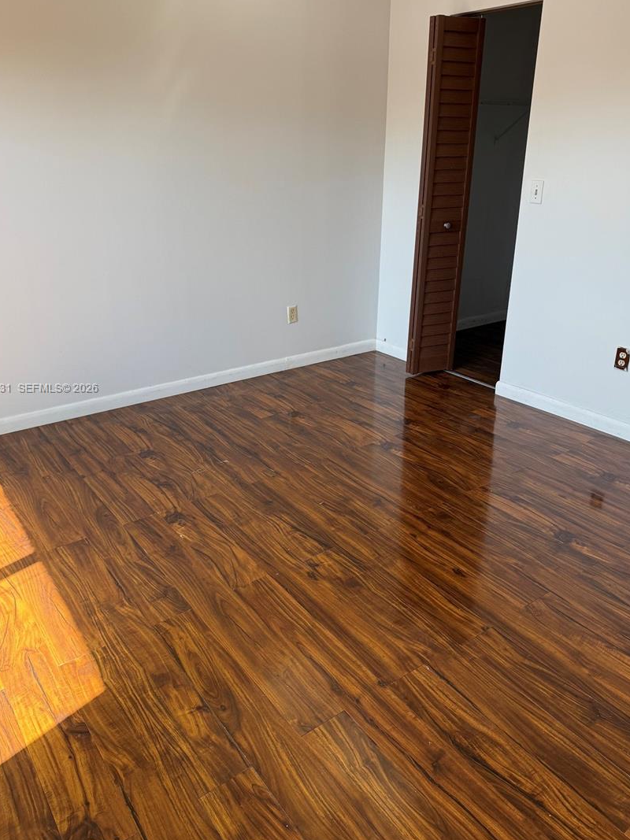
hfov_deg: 51.3
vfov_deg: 65.2
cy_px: 389
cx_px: 306
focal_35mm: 27
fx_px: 655
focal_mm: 6.76
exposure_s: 1/333
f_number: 1.78
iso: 100
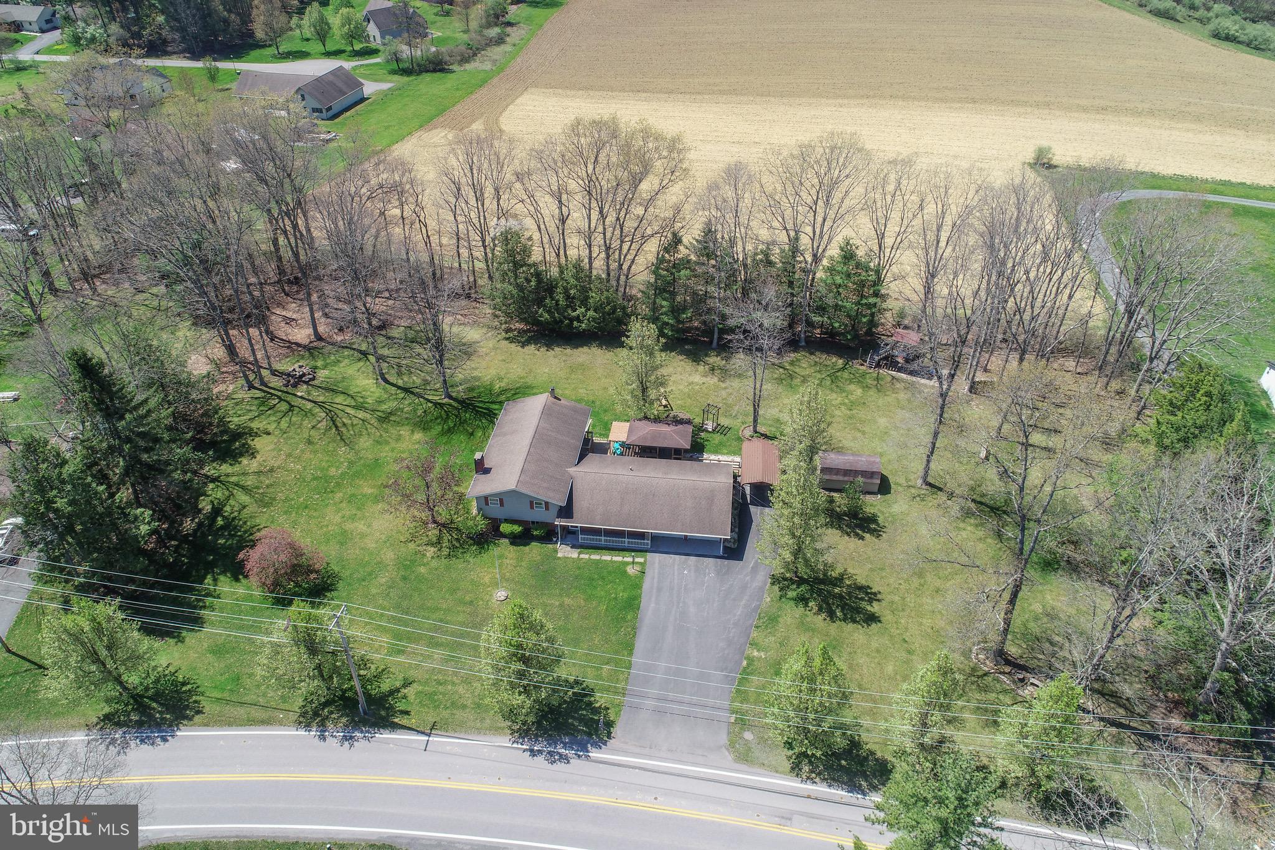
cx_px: 638
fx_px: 850
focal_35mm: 24
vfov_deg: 53.1
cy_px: 425
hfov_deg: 73.7
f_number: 5
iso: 100
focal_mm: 8.8
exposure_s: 1/320
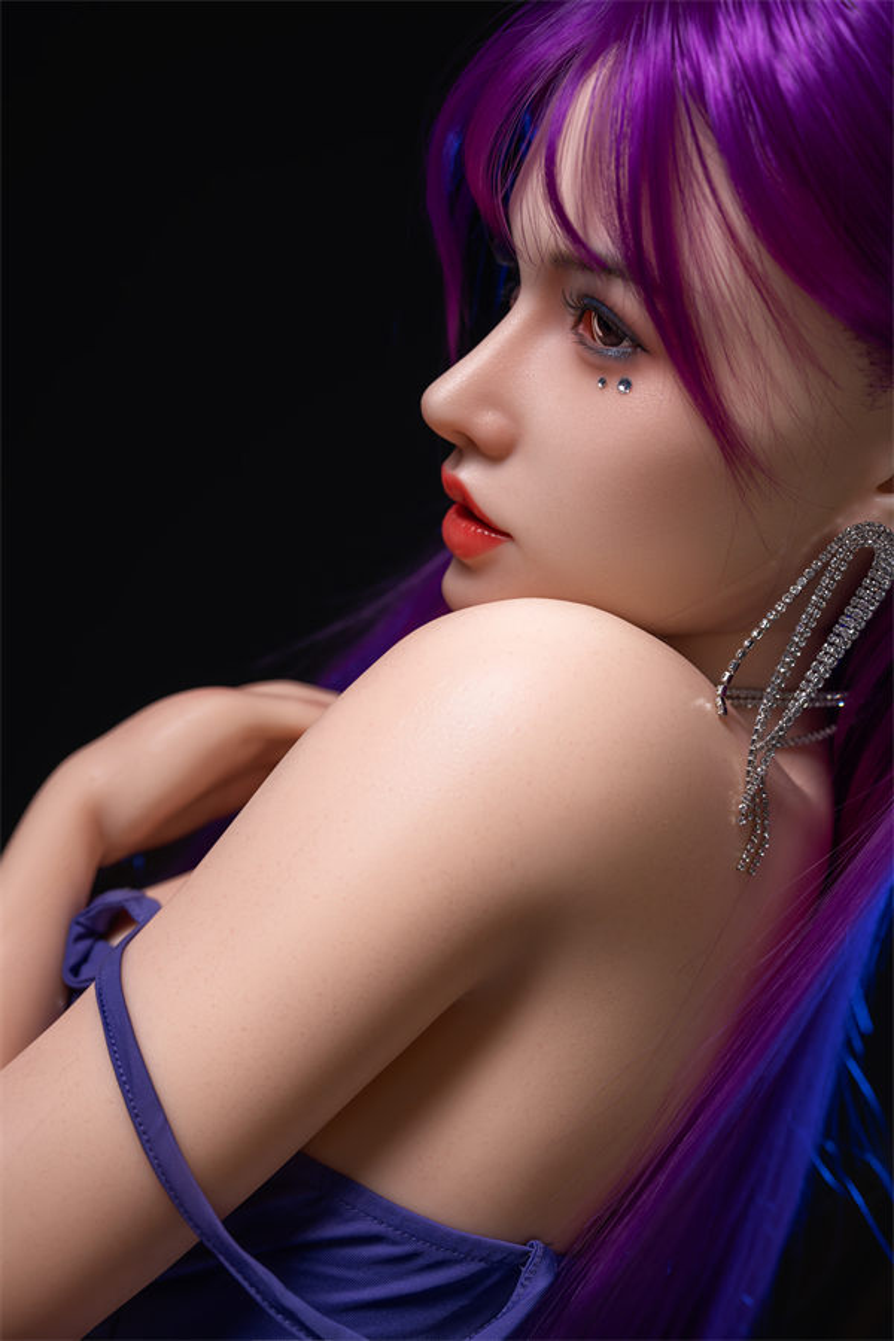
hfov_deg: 27.0
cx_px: 447
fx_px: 1862
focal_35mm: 50
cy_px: 670
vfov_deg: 39.6
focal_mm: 50
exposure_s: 1/125
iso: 200
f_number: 3.5
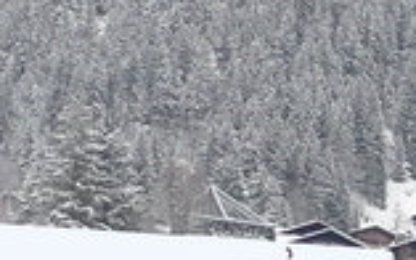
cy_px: 589
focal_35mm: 235
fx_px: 2663
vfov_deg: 5.4
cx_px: 800
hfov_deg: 8.5
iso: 80
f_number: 2.8
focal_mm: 6
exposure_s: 1/500
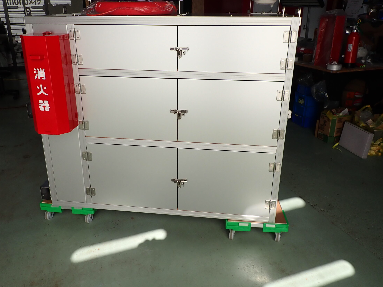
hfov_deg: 61.5
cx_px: 173
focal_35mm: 29
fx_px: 321
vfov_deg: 48.1
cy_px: 123
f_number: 2.8
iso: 100
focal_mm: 4.5
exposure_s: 1/800
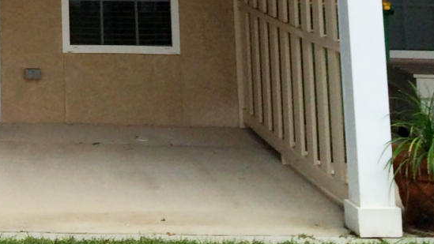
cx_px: -112
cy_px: -374
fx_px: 1324
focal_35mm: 115
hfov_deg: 17.6
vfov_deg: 9.3
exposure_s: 1/1001
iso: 32
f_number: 2.2
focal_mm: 4.15
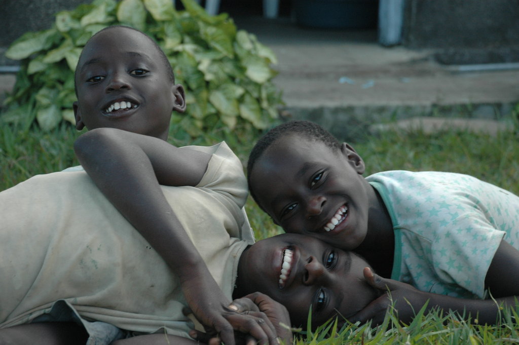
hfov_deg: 18.2
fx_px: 1621
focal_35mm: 112
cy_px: 172
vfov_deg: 12.2
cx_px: 260
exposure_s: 1/80
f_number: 5.6
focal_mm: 75
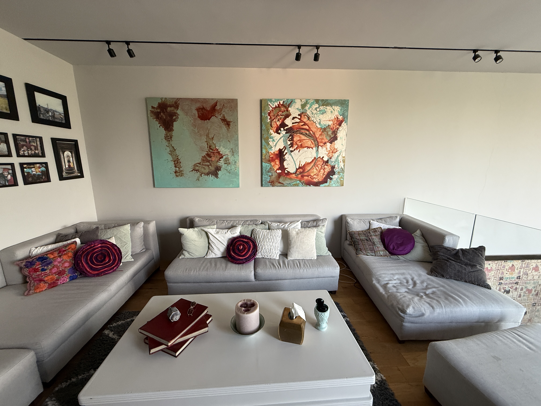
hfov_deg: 102.1
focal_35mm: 14
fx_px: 219
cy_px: 203
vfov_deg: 85.7
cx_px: 270
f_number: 2.2
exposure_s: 1/99
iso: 200
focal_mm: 2.22
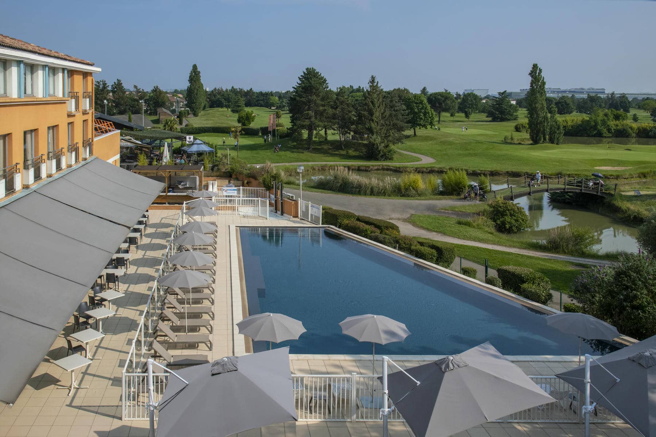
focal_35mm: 31
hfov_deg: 60.3
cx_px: 328
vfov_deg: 42.3
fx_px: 565
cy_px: 218
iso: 500
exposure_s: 1/800
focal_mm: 31
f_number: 11
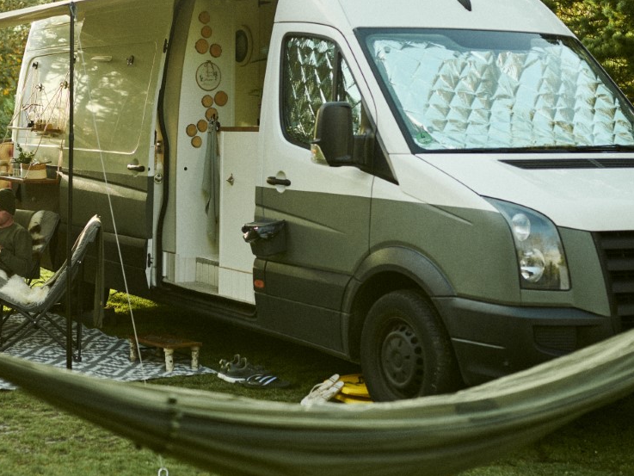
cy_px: 188
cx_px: 150
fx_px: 1356
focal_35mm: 74
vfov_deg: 19.9
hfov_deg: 26.0
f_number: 2
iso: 100
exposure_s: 1/800
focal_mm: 35
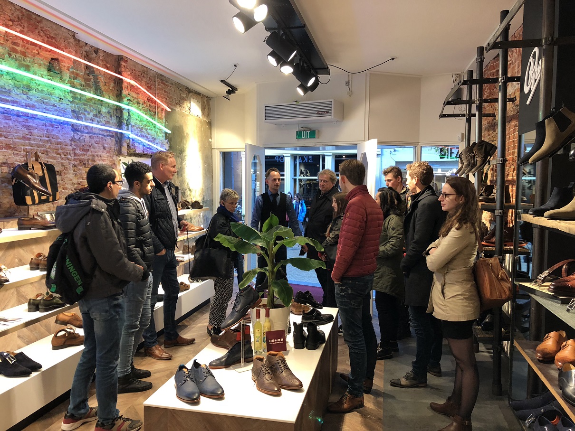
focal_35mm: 29
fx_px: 482
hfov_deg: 61.6
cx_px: 288
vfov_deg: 48.2
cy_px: 216
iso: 40
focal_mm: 3.99
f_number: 1.8
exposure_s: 1/25
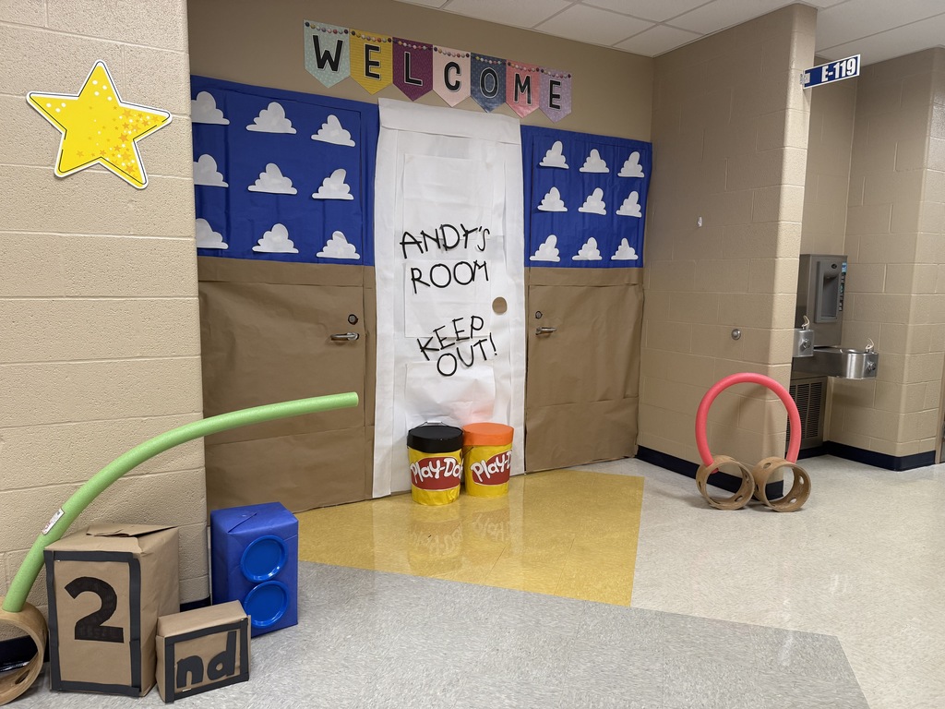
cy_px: 354
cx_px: 472
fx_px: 655
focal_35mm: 24
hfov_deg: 71.6
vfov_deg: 56.8
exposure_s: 1/60
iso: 160
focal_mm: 6.76
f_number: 1.78
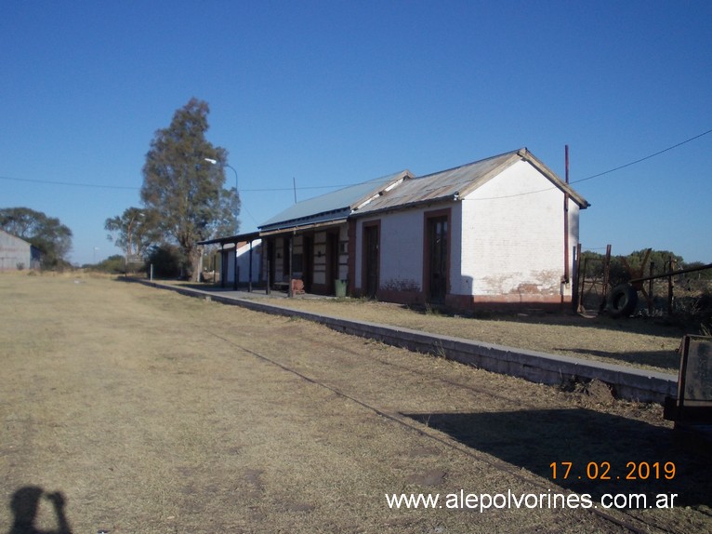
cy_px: 267
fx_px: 781
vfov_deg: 37.7
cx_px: 356
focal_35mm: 38
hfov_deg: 49.0
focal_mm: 5.3
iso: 80
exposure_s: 1/500
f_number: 6.2
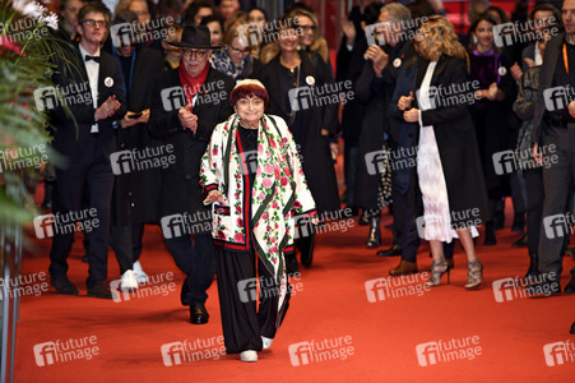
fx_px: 2793
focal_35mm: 175
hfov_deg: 11.8
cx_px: 288
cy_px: 192
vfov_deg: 7.8
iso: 1250
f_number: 3.5
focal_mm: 175
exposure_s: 1/320
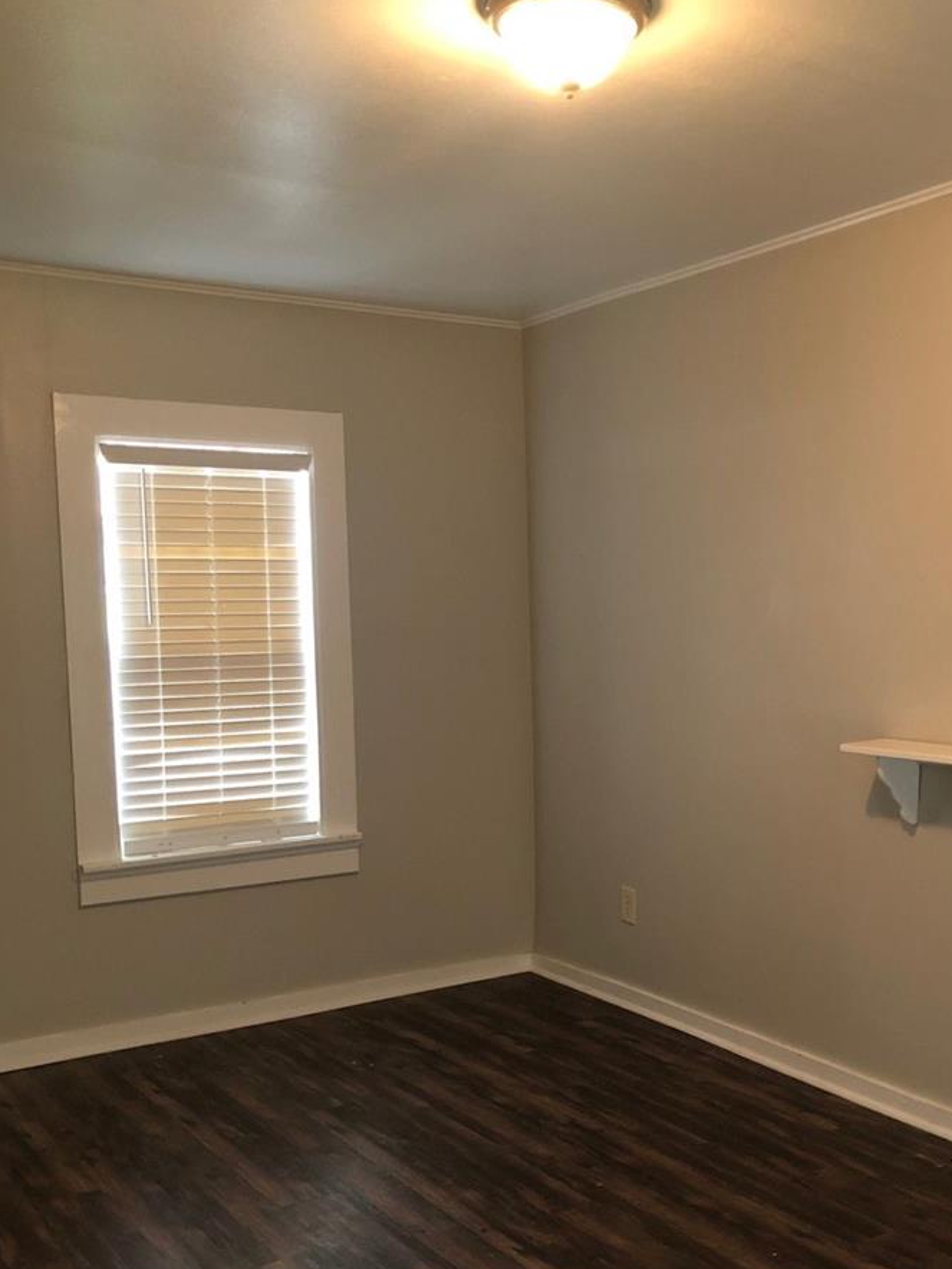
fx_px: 1393
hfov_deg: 37.5
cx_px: 597
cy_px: 765
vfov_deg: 48.7
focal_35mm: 38
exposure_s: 1/8
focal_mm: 3.99
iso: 100
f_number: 1.8
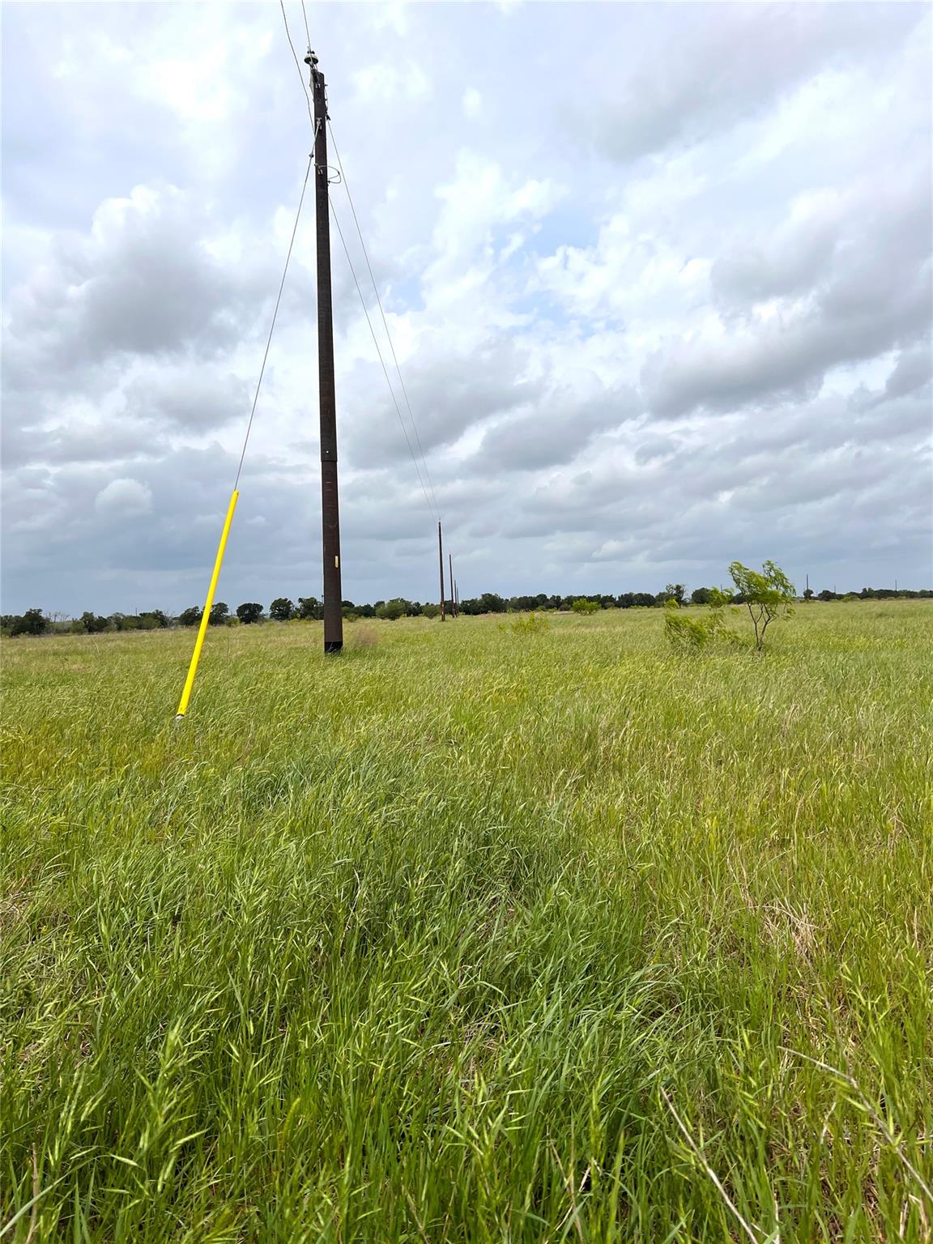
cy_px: 622
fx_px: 934
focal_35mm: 26
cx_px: 466
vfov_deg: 67.3
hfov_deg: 53.1
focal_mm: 5.7
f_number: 1.5
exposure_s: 1/8000
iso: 50
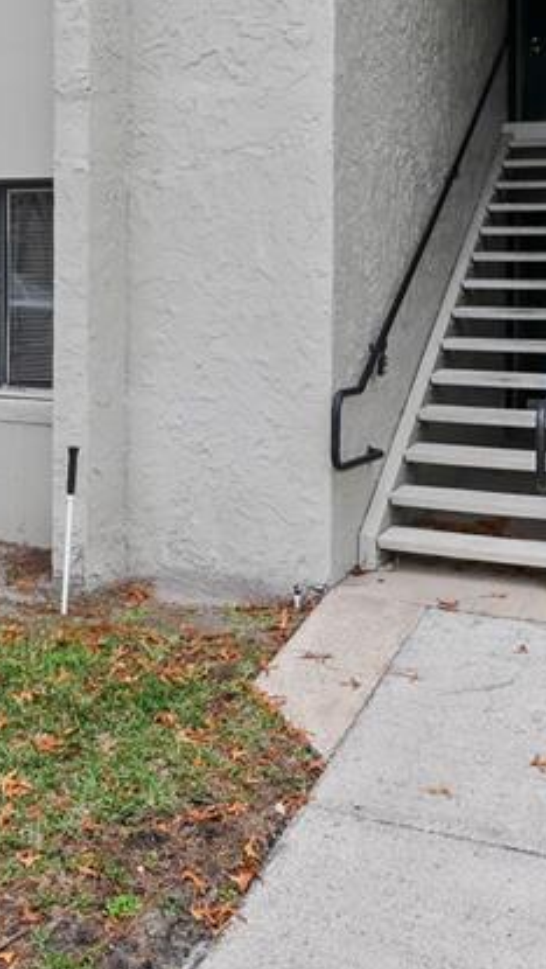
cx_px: 231
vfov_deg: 44.6
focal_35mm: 43
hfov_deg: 27.7
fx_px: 1105
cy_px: 168
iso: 200
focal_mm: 8
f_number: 5.6
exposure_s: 1/200
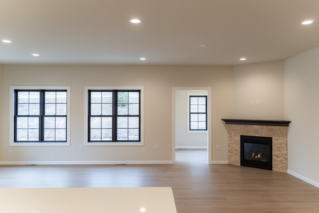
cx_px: 160
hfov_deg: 61.9
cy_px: 106
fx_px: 266
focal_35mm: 30
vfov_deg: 43.6
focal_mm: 20
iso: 400
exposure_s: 1/40
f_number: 4.5
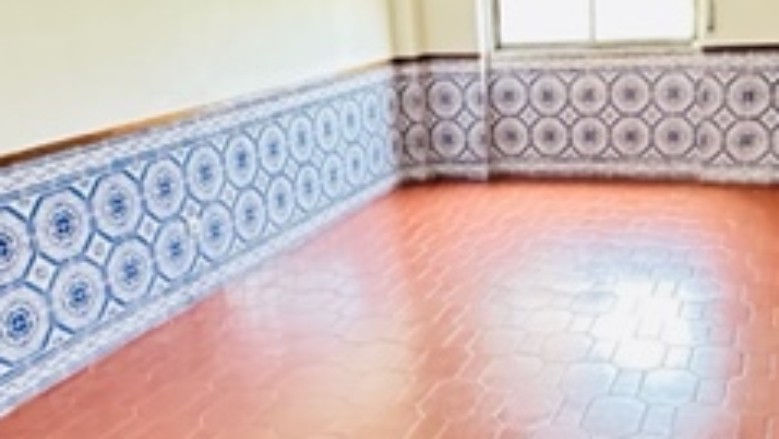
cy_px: 249
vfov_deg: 29.0
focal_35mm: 41
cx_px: 491
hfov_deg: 48.9
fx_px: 847
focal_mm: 2.22
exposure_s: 1/50
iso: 1250
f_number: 2.2
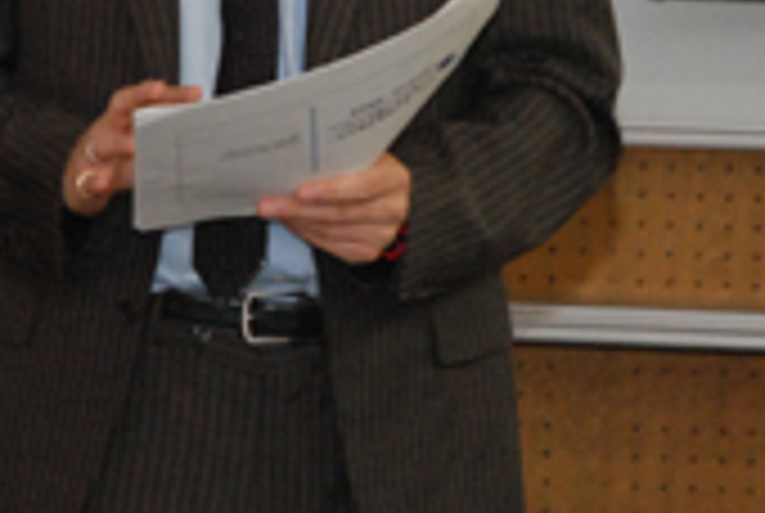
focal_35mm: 487
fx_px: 10367
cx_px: 279
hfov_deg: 4.2
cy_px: -14
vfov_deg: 2.8
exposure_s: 1/60
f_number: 5.3
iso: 1600
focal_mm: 92
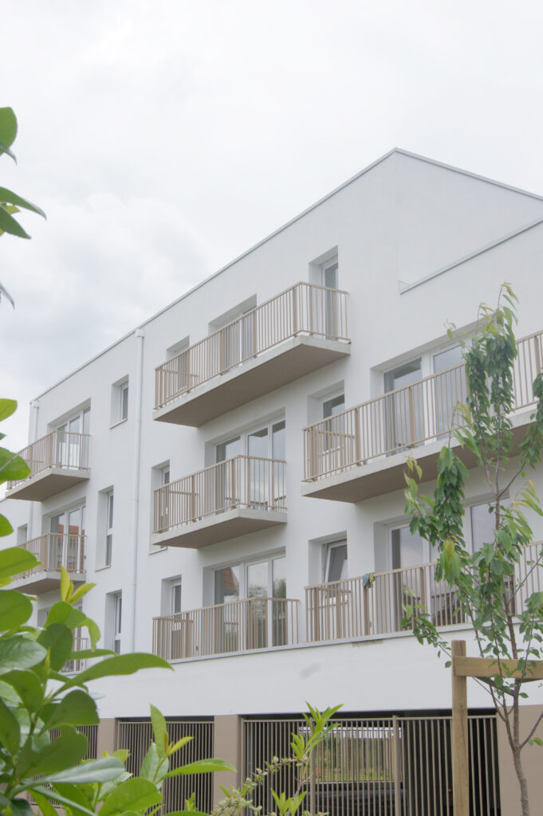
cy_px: 408
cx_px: 272
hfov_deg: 29.8
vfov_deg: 43.6
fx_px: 1020
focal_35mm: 45
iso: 200
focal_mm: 30
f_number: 13
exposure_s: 1/250
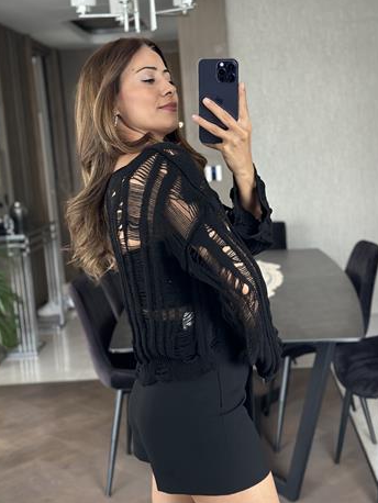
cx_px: 179
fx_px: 771
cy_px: 237
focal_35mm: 53
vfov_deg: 36.1
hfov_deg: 27.5
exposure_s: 1/60
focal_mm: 6.86
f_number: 1.78
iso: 250
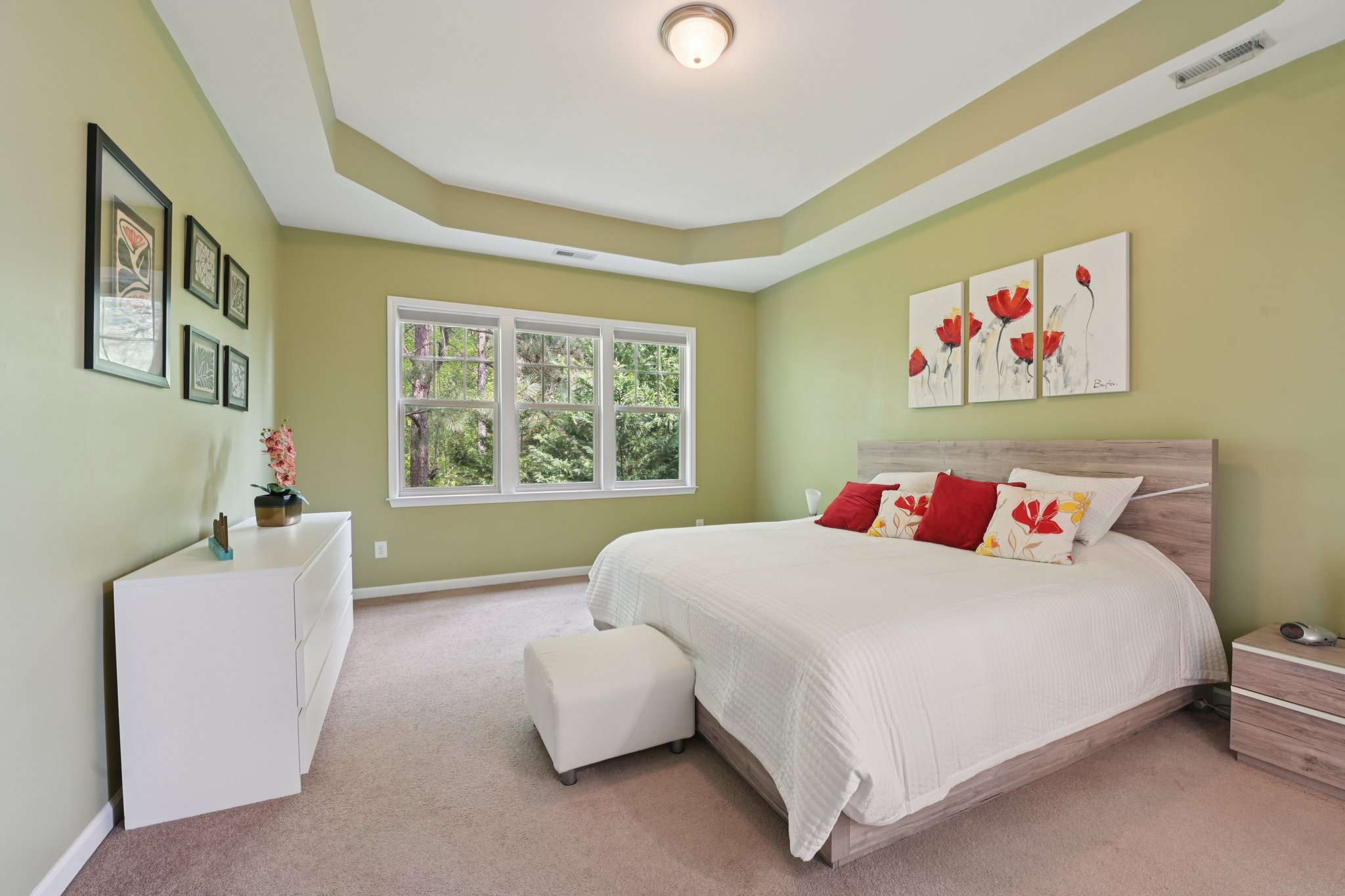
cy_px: 448
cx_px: 672
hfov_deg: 104.3
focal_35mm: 14
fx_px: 523
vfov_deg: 81.2
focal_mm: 14
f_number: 9
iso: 200
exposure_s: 1/4
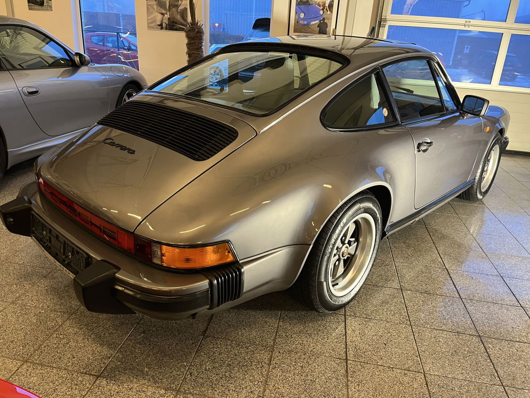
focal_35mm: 26
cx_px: 265
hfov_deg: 67.3
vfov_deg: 53.1
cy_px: 199
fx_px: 398
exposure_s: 1/50
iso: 320
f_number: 1.6
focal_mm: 5.1
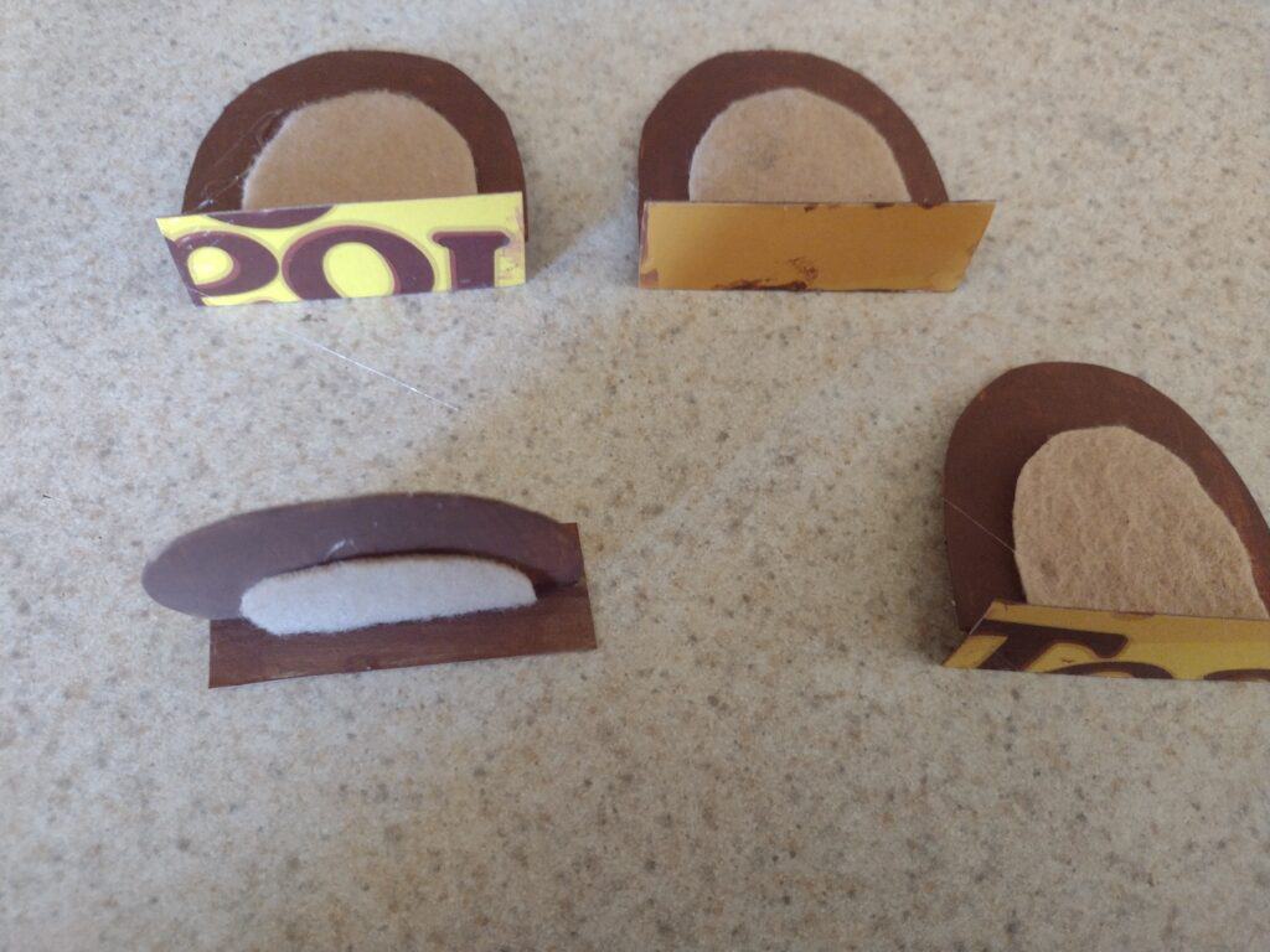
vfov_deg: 51.4
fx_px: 991
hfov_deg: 65.3
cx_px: 635
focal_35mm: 27
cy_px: 476
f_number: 1.7
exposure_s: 1/30
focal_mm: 4.71
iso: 819
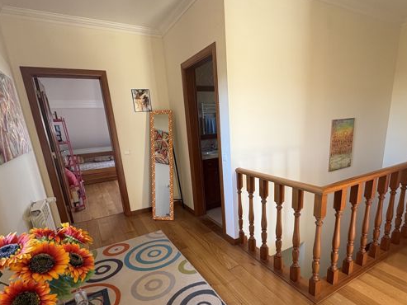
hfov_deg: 81.5
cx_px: 222
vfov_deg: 65.2
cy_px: 187
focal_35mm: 20
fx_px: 235
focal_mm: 2.22
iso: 200
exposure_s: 1/89
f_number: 2.2
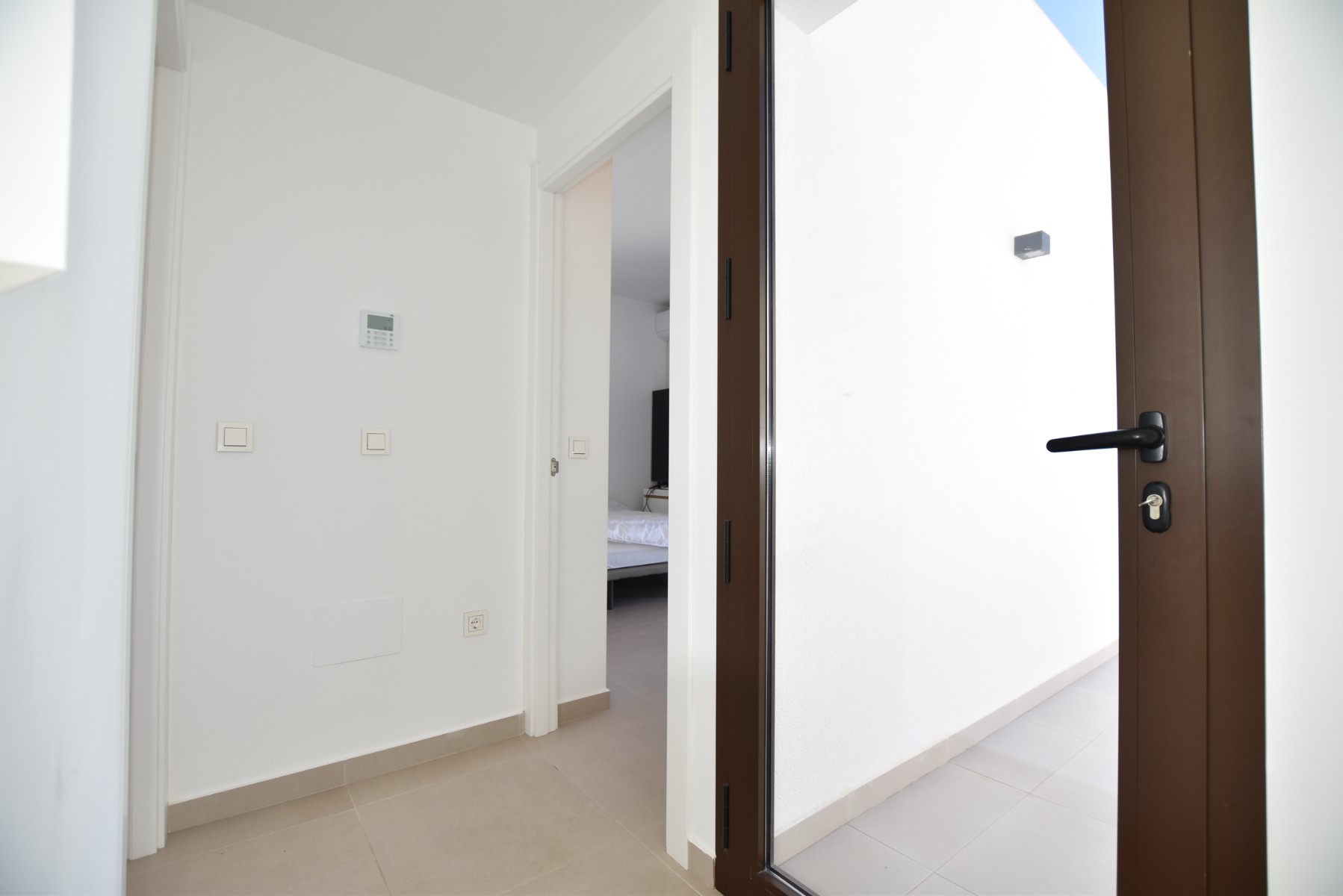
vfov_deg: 77.4
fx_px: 560
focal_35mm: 15
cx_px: 672
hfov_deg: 100.4
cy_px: 448
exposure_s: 1/200
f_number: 3.5
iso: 100
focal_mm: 10
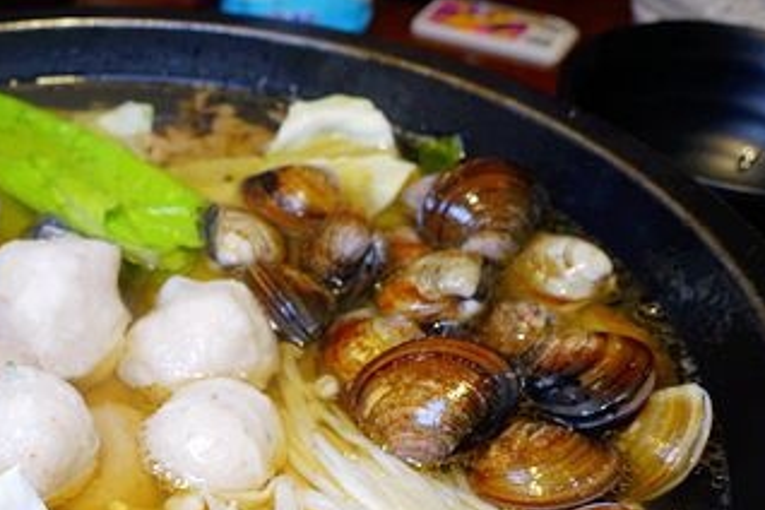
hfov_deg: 37.5
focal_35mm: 49
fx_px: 1041
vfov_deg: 26.8
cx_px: 67
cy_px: 439
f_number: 3.2
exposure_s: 1/80
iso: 125
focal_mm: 8.8
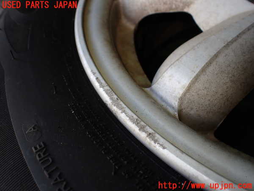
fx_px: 220
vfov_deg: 46.8
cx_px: 127
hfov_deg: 60.0
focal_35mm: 30
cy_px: 96
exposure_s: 1/125
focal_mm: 5.4
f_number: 2.3
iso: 125
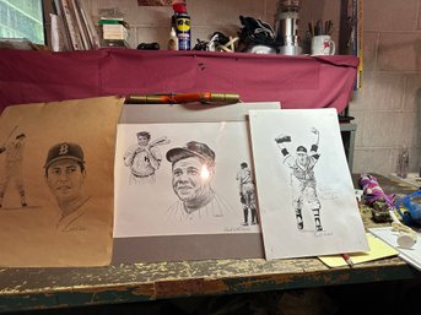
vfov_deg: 56.8
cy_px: 158
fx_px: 292
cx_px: 210
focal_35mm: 24
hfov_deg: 71.6
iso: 200
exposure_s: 1/120
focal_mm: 6.86
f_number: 1.78
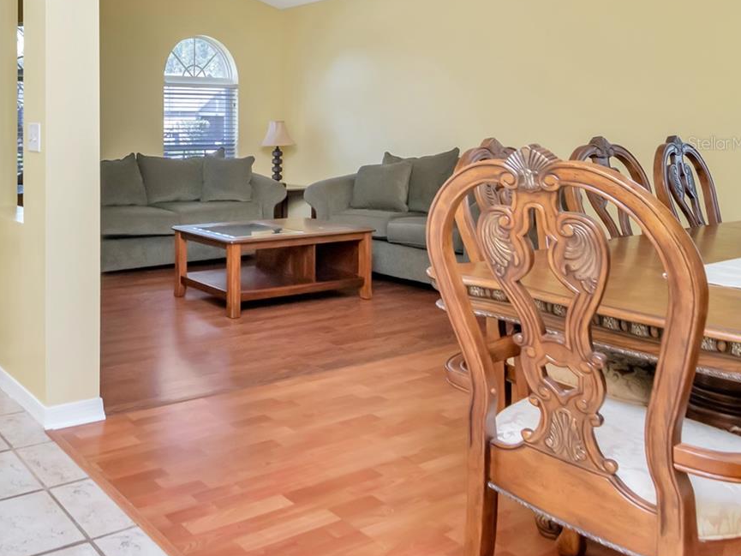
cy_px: 143
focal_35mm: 32
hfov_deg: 50.6
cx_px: 79
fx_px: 685
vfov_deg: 42.9
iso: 1000
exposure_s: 1/200
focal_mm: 12
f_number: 8
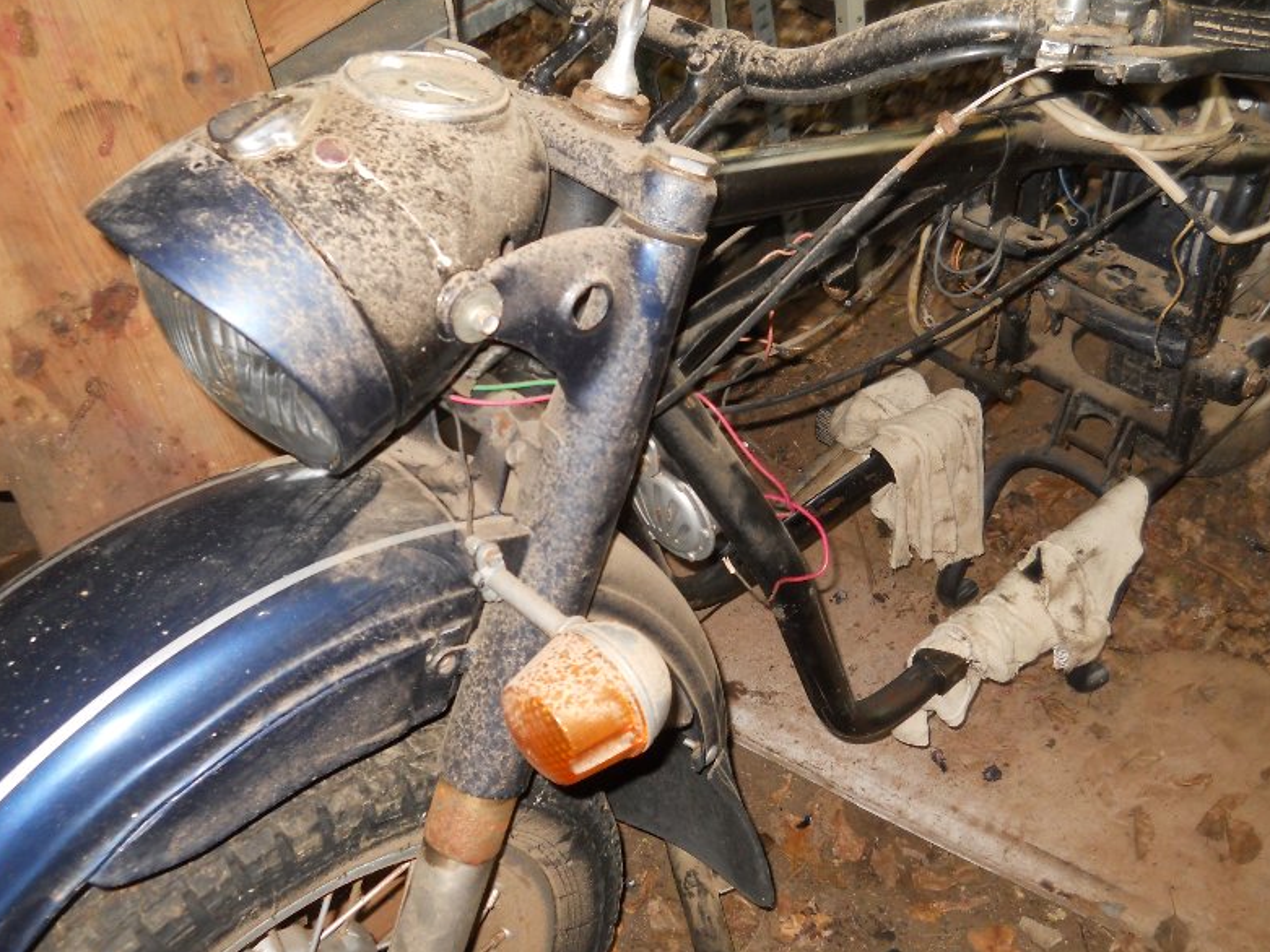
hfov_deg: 44.8
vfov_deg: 34.4
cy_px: 466
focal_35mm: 42
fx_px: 1541
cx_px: 634
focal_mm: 6.72
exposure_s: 1/30
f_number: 3.1
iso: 200
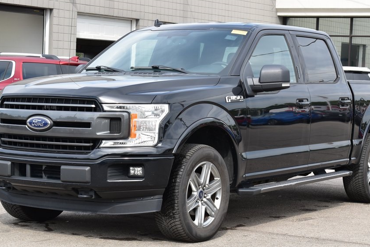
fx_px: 894
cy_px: 125
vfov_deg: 15.7
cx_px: 193
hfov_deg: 23.4
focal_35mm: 87
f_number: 10
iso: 400
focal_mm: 48
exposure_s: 1/200
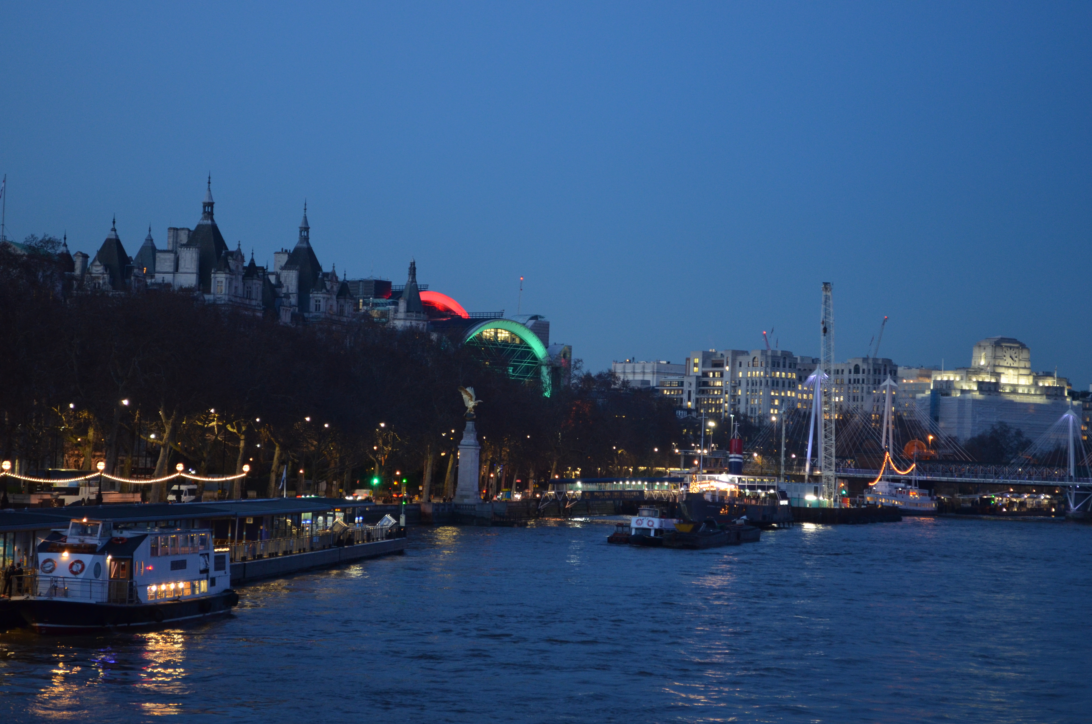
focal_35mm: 82
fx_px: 2497
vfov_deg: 16.5
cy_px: 362
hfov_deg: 24.7
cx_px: 546
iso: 800
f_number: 5.6
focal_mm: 55
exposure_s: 1/6
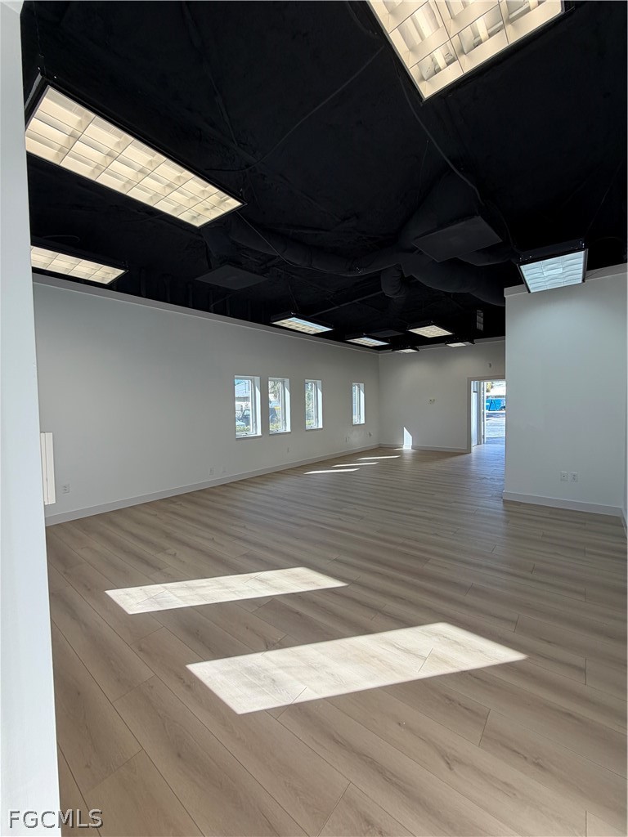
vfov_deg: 102.1
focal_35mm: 14
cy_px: 418
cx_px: 314
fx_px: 339
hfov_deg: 85.7
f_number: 2.2
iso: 40
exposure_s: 1/195
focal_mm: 2.22
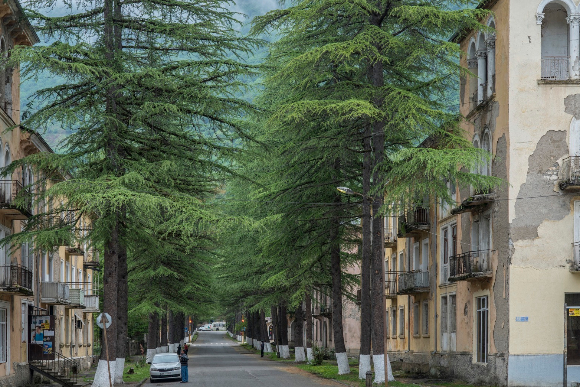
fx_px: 1031
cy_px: 206
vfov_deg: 21.2
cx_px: 233
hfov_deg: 31.3
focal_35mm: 64
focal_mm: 50
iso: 400
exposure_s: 1/250
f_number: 4.5
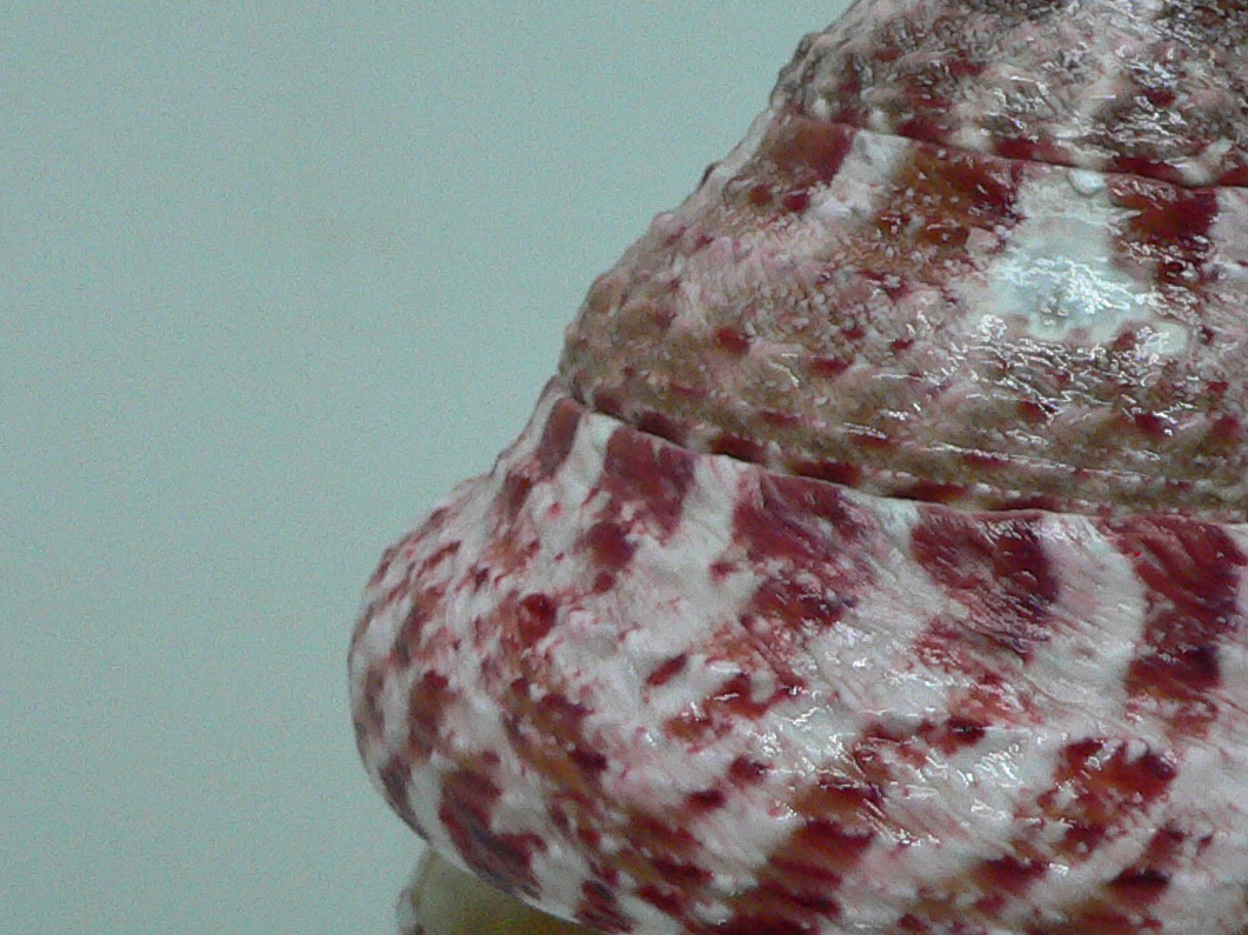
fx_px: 2811
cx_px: 982
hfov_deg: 24.7
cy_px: 349
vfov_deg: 18.9
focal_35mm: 78
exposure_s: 1/60
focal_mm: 4.6
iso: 200
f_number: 2.8
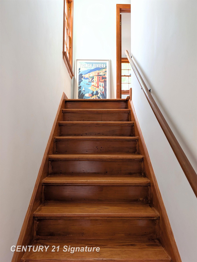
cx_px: 98
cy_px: 131
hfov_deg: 56.9
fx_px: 182
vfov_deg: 71.5
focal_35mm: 24
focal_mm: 6.9
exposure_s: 1/23.8
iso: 27
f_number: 1.68
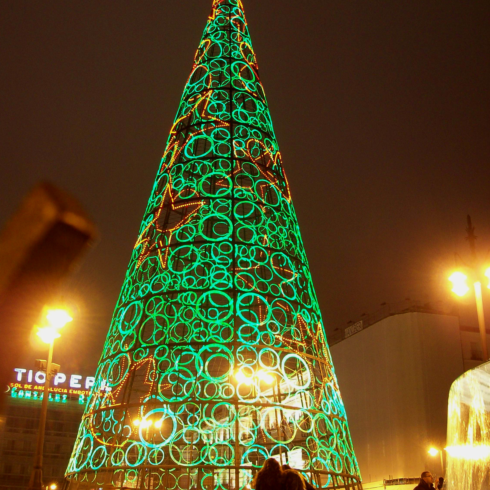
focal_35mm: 43
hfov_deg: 39.2
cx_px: 243
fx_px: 689
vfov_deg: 39.1
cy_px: 217
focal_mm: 6
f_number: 2.7
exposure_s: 1/3.31
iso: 80
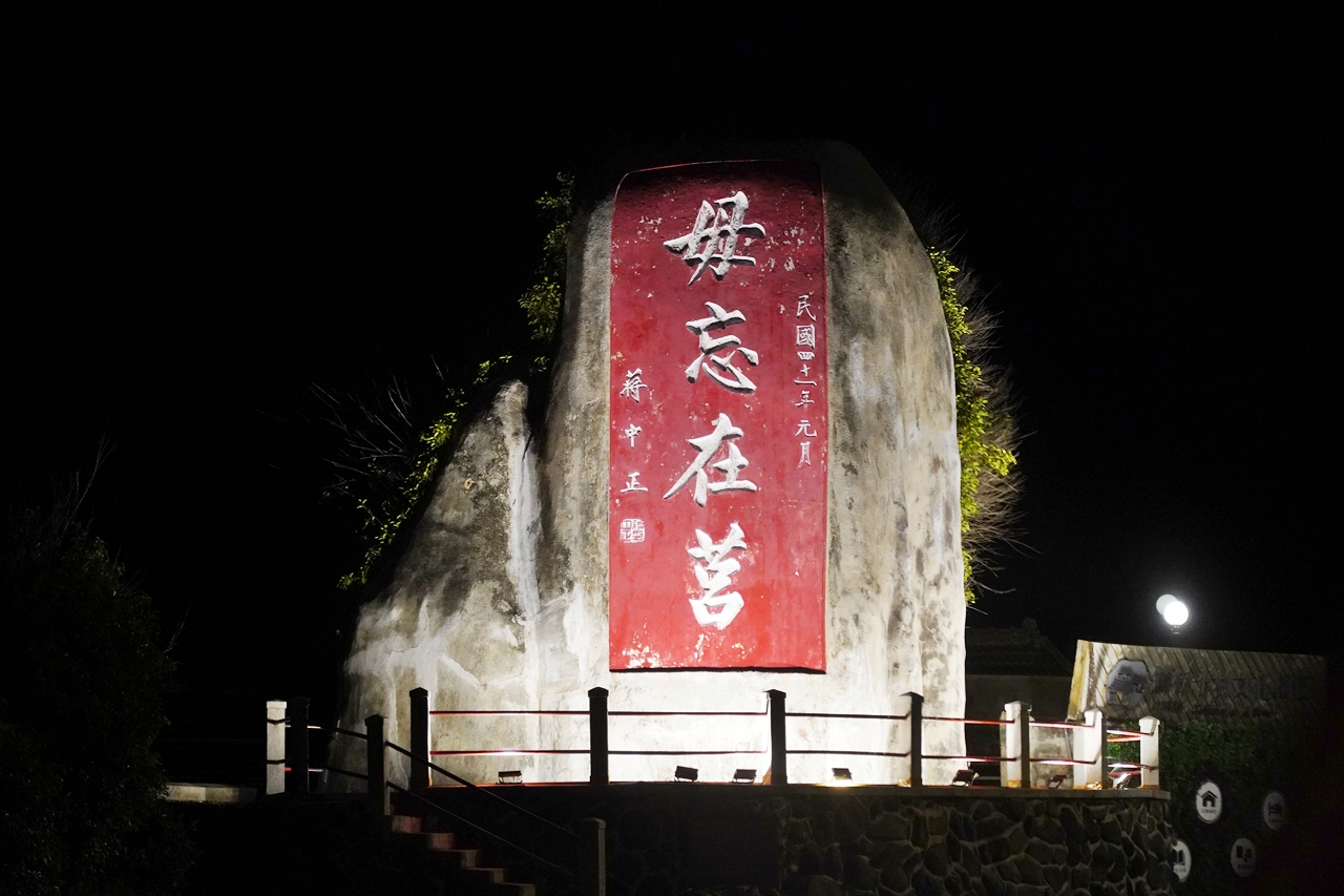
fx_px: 3919
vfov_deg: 13.0
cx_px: 672
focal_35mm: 105
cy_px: 448
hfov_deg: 19.5
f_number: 4
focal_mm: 105
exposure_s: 1/125
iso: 5000
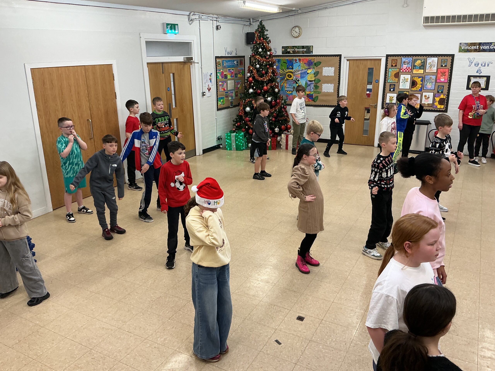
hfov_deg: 61.7
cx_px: 248
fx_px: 415
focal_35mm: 29
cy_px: 186
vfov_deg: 48.2
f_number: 1.8
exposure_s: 1/50
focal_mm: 3
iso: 50
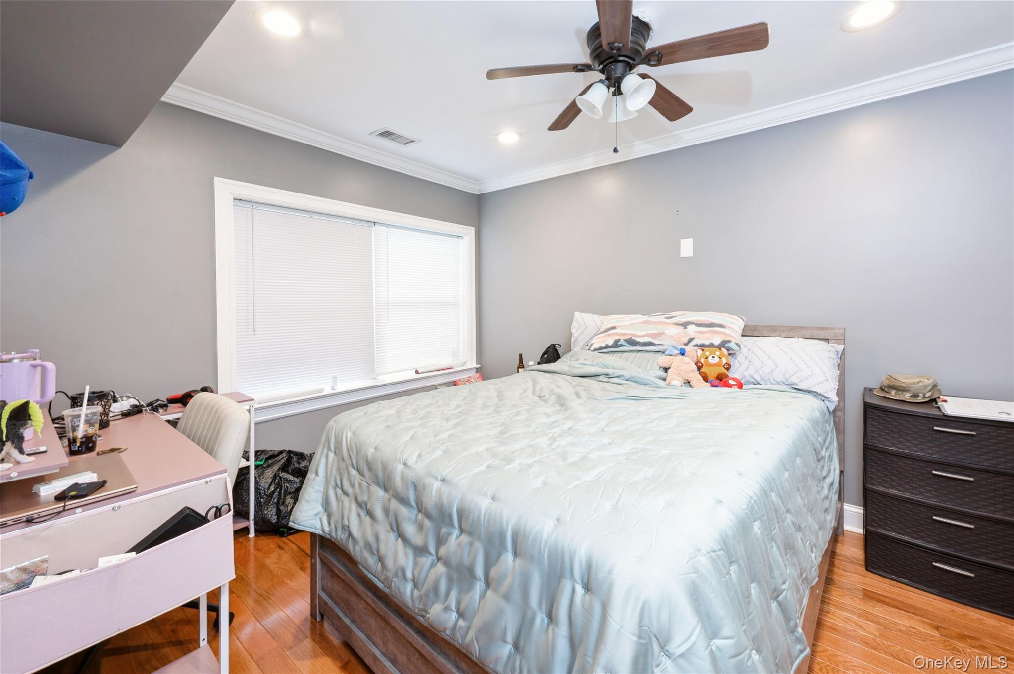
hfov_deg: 104.3
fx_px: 394
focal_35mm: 14
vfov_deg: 81.1
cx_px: 507
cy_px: 337
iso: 200
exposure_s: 1/2.5
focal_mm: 14
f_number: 11
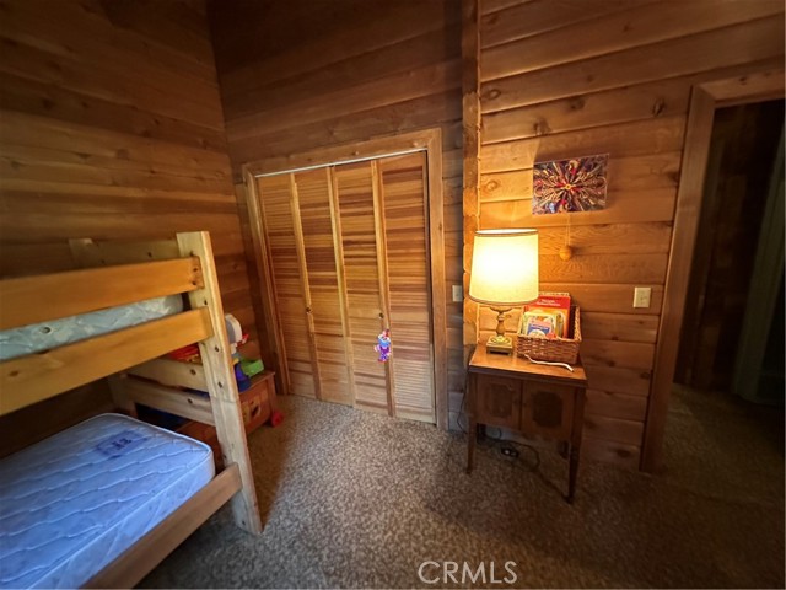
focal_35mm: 14
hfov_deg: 102.1
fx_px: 318
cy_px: 295
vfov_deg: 85.7
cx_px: 393
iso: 1000
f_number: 2.2
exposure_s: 1/60
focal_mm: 2.22
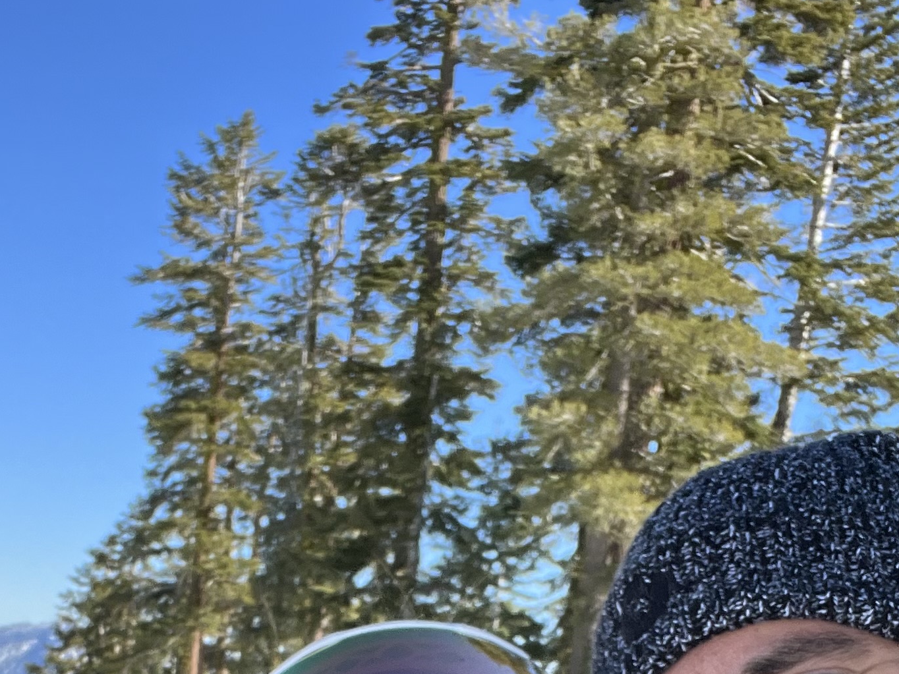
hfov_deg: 28.4
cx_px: 304
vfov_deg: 19.8
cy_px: 884
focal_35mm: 68
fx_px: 1766
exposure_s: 1/349
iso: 32
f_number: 2.2
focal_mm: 2.71
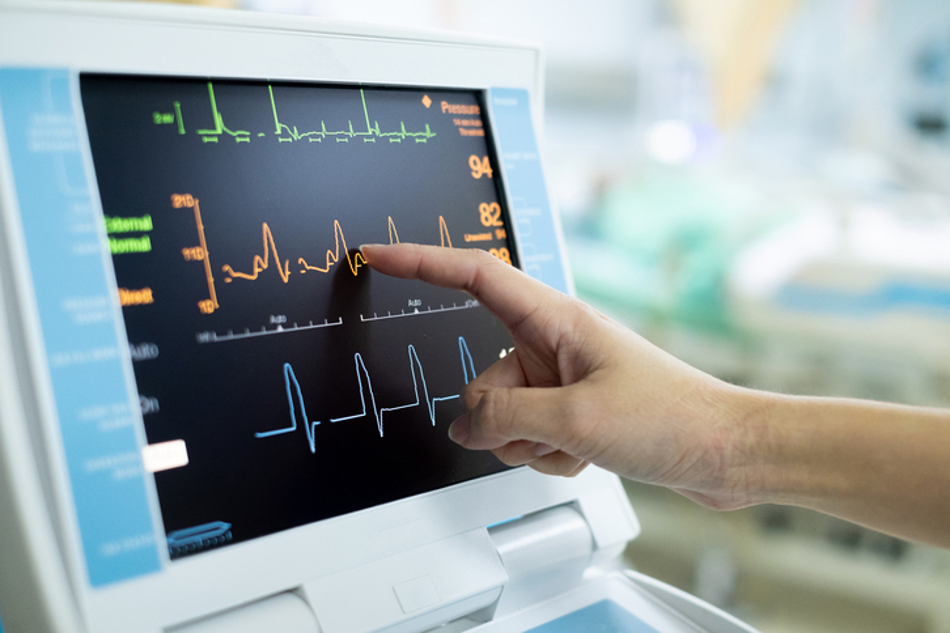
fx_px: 1399
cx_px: 475
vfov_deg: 25.5
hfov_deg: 37.5
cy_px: 316
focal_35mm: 53
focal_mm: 35
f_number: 2
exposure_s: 1/105
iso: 1600
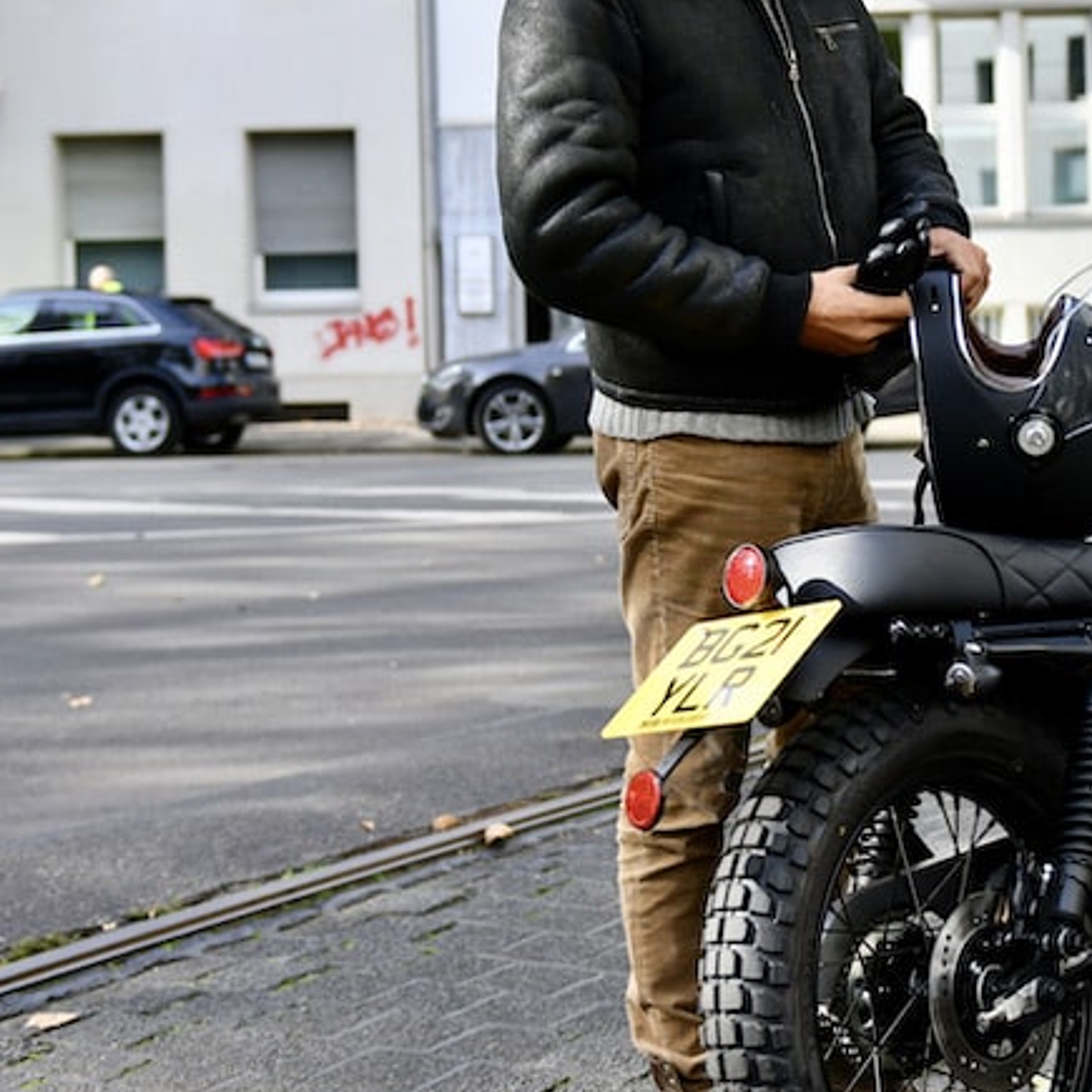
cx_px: 864
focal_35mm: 70
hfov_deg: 24.3
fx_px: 2498
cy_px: 330
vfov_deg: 24.5
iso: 800
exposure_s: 1/4000
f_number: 2.8
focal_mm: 35
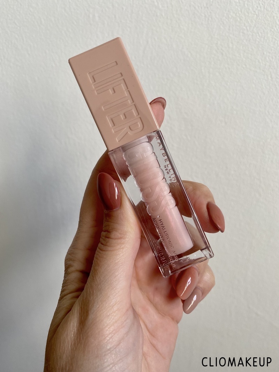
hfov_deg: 53.1
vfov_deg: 67.3
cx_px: 140
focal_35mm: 26
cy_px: 186
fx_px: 279
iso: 64
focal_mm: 4.25
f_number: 1.8
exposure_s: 1/121
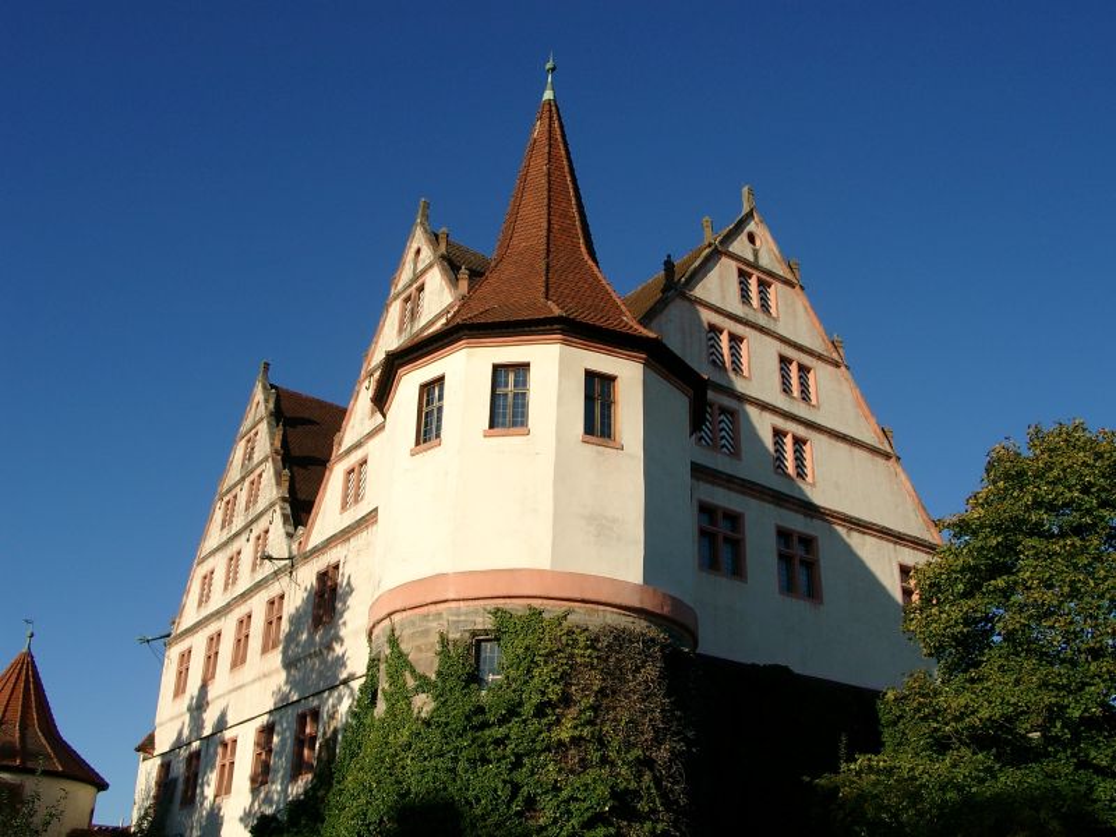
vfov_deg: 41.8
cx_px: 558
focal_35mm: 34
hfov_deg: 54.0
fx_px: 1096
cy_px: 418
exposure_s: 1/889
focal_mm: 7.13
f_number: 4
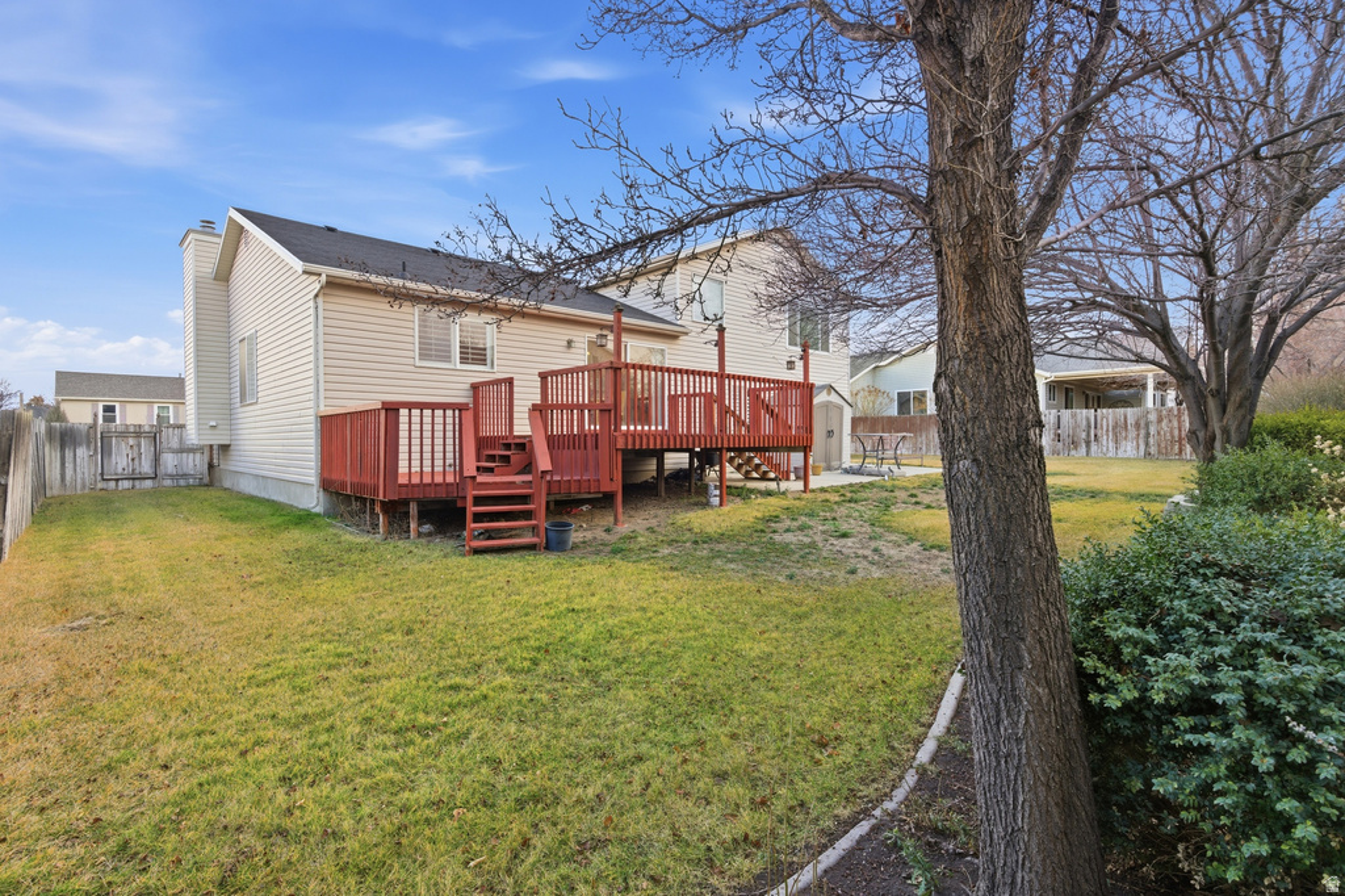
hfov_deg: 96.8
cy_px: 448
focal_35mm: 16
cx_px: 672
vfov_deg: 73.7
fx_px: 598
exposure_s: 1/160
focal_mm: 16
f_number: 9
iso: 250
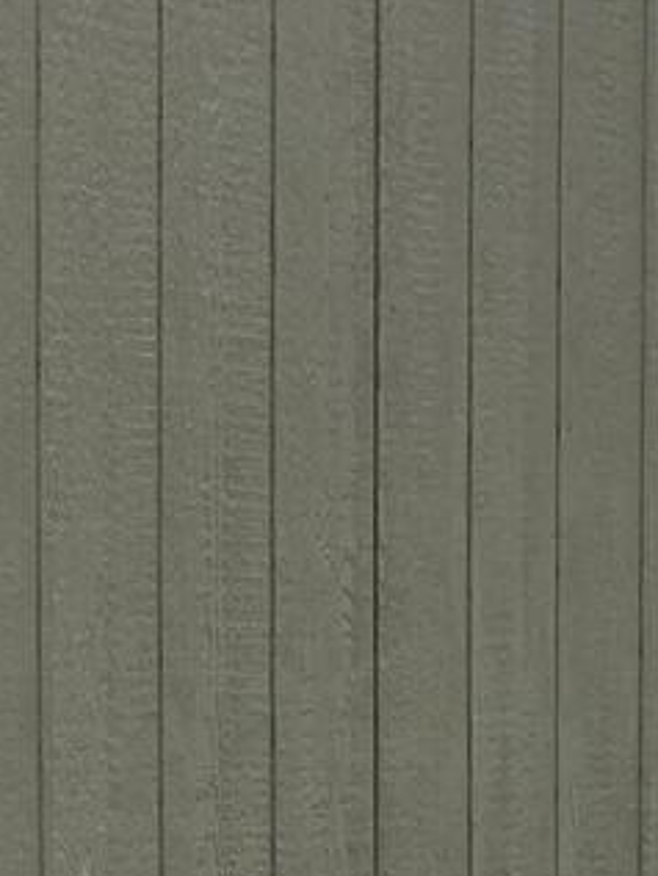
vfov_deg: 13.5
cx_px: -561
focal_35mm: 145
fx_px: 3673
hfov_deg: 9.7
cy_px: 716
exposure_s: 1/1372
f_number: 1.7
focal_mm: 6.3
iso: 12
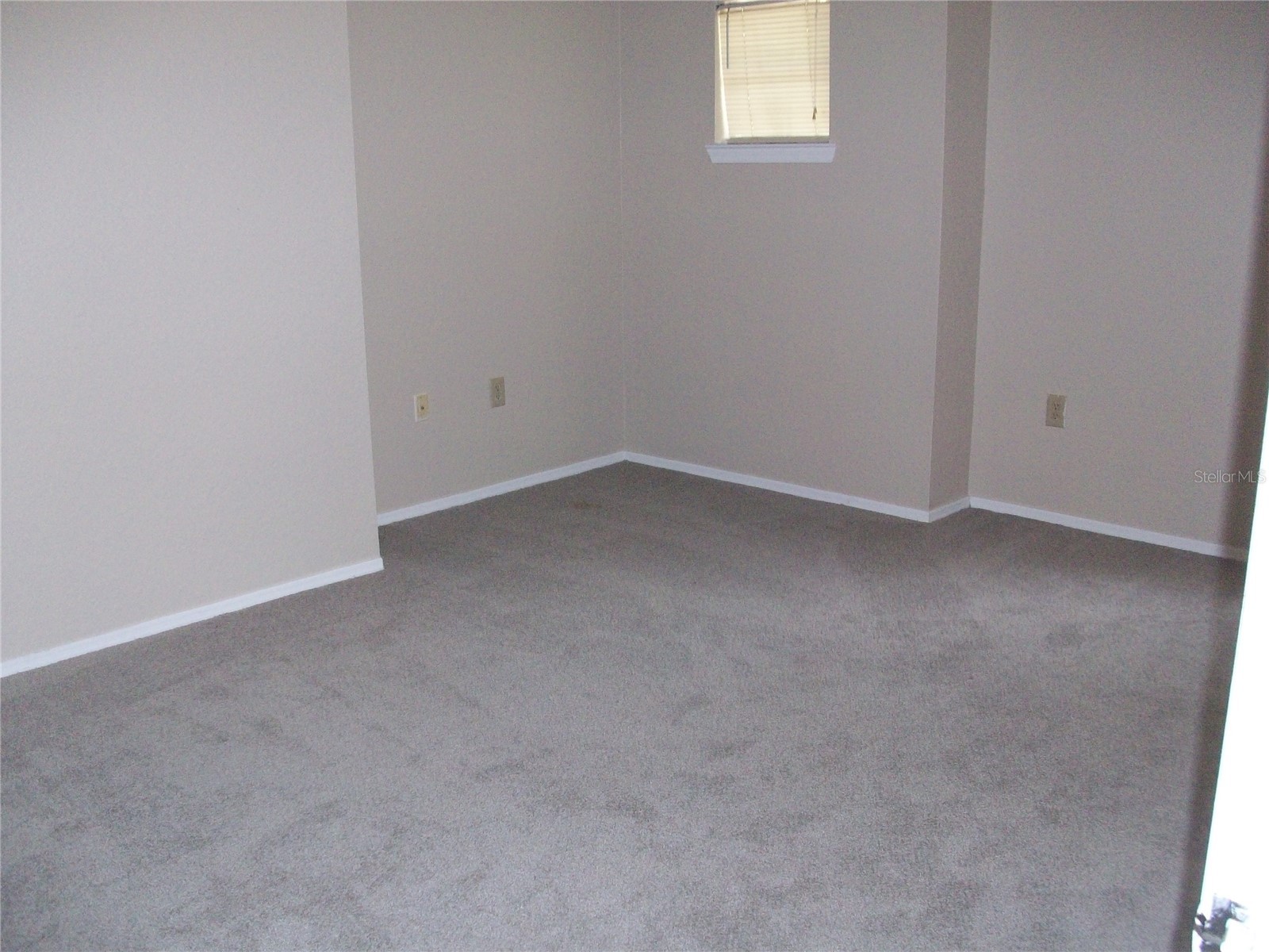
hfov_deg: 54.0
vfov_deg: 41.8
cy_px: 476
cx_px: 634
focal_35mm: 34
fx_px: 1246
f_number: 2.8
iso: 200
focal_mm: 5.7
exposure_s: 1/60
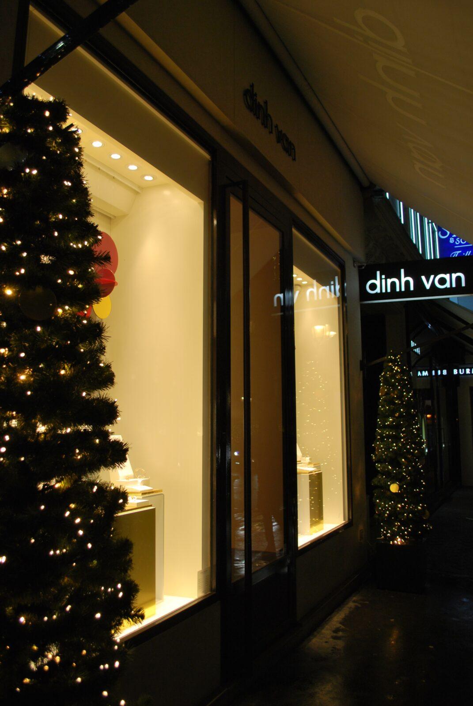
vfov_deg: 67.3
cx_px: 236
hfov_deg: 48.0
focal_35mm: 27
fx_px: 531
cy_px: 353
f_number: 4
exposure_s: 1/60
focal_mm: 18
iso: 200
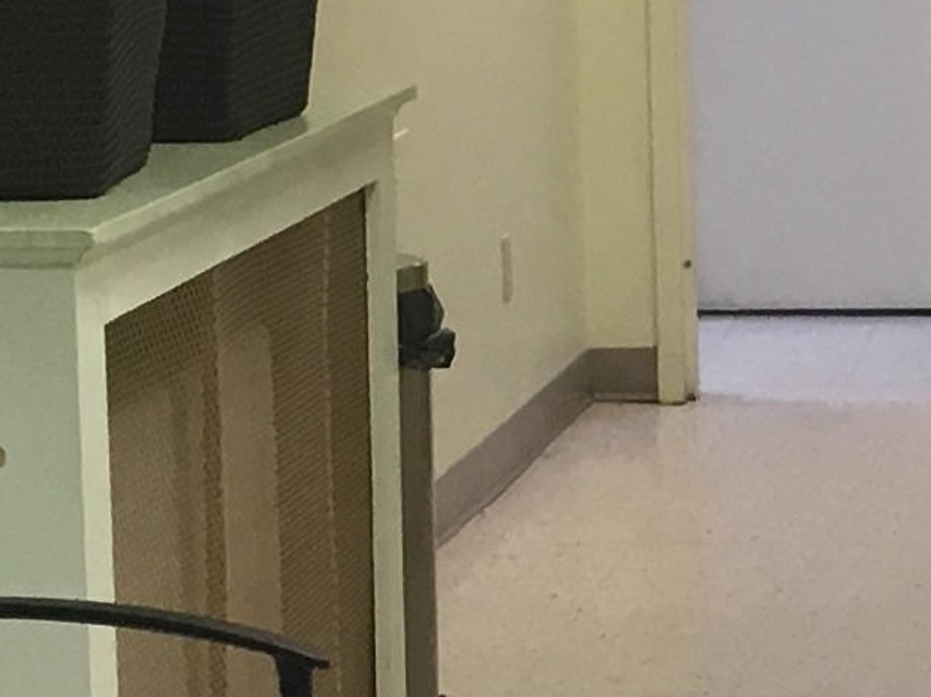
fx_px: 5054
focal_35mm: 188
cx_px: 1145
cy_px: 523
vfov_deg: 7.9
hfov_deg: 10.3
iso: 25
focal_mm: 4.15
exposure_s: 1/30
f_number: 2.2
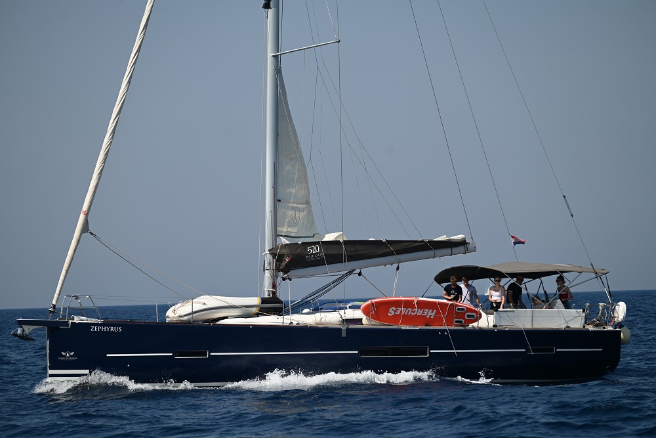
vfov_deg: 7.6
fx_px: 3280
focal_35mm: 180
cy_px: 219
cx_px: 328
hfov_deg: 11.4
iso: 100
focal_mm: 180
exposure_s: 1/1250
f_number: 5
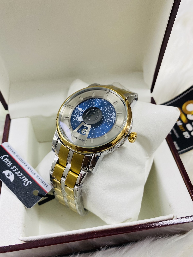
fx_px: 193
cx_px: 96
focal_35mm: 26
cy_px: 128
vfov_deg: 67.3
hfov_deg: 53.1
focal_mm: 4.25
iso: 100
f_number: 1.8
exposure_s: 1/100
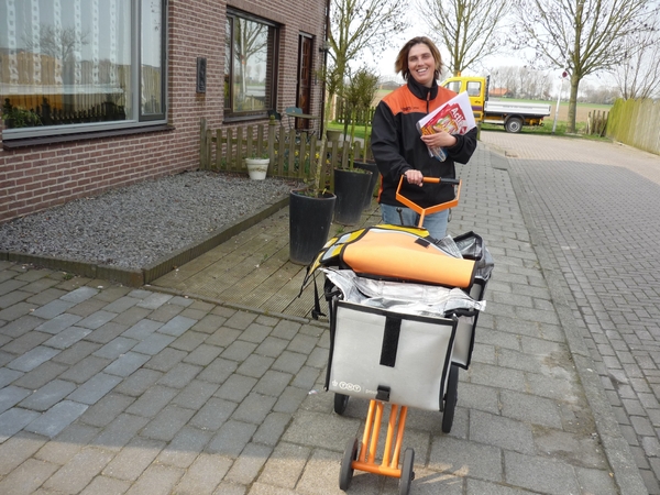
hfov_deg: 55.4
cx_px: 330
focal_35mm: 33
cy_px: 248
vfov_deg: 42.9
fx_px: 629
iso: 100
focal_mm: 5.5
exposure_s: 1/500
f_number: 2.8
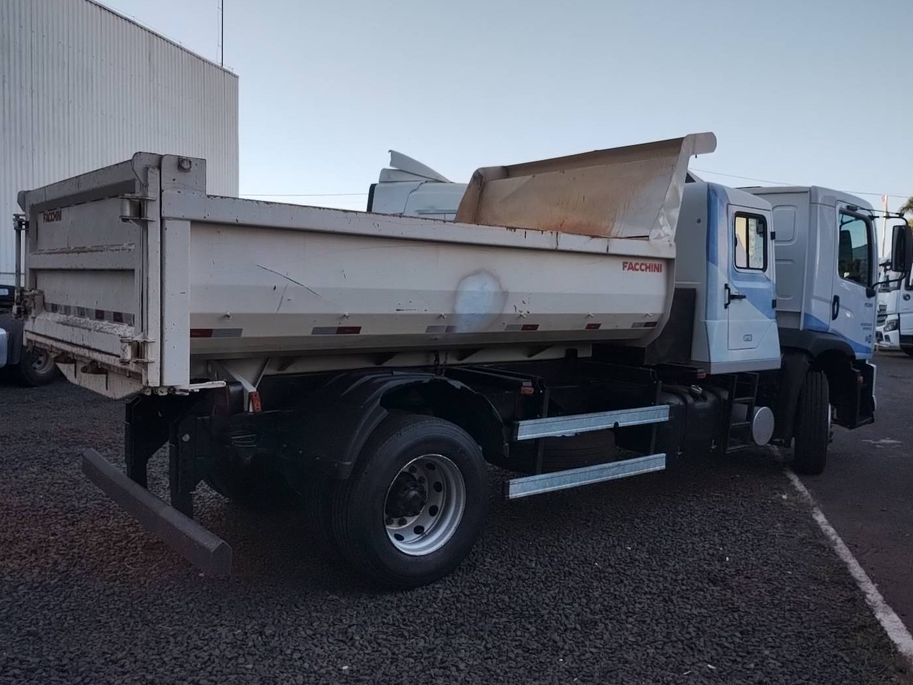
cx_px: 466
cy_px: 334
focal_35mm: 29
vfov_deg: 48.2
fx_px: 765
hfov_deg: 61.6
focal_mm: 4.27
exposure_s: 1/209
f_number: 1.8
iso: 100
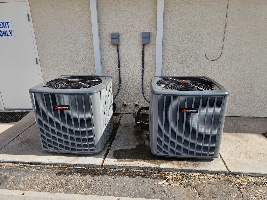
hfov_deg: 73.9
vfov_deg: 58.9
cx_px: 134
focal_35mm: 23
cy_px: 100
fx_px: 177
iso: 10
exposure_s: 1/671
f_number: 1.7
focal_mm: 6.3
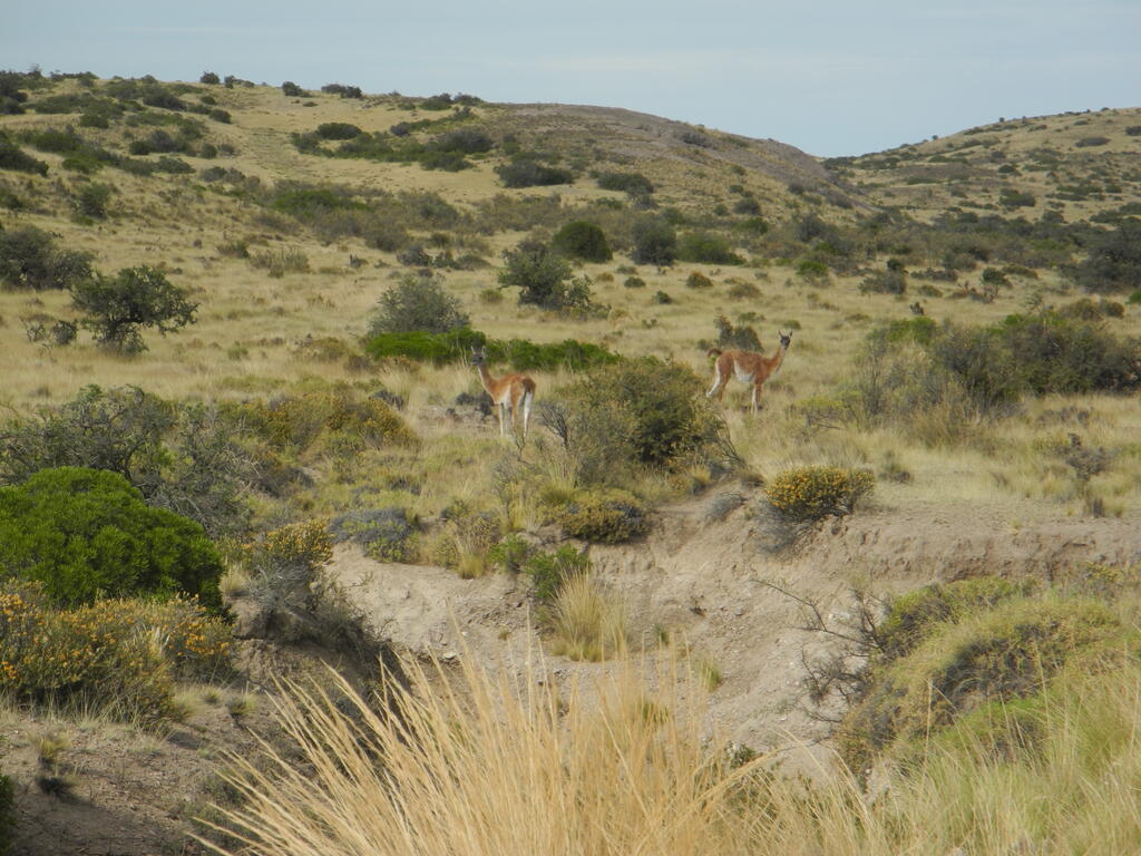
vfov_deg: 7.4
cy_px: 428
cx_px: 570
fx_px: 6592
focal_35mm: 200
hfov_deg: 9.9
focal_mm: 42.6
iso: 100
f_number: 5.6
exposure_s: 1/500
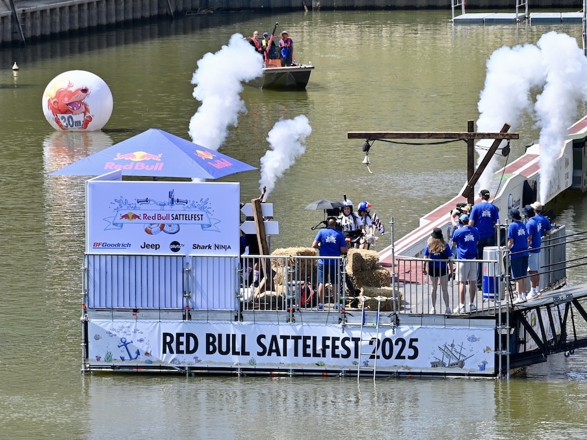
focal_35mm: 229
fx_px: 3883
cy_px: 221
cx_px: 321
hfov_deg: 8.6
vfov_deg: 6.5
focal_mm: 210
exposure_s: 1/200
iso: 100
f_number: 8
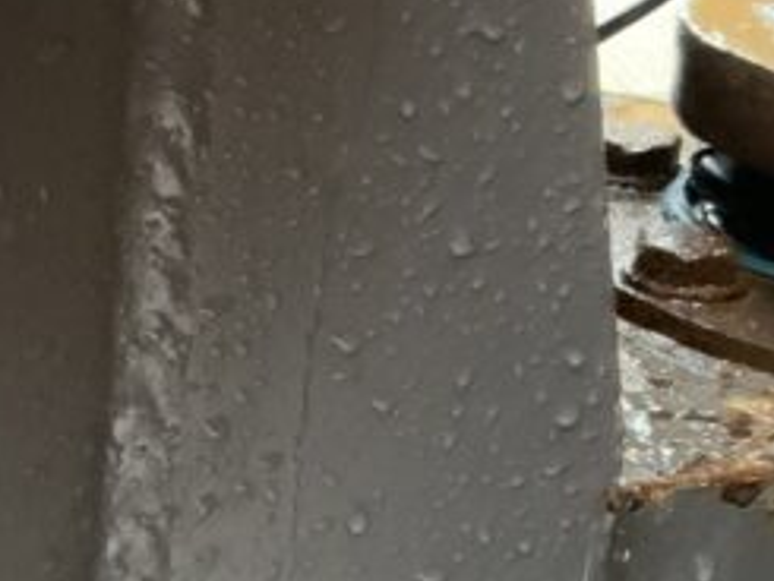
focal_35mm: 121
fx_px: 2707
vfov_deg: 12.3
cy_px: 335
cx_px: -32
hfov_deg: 15.9
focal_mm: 3
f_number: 1.8
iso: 250
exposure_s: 1/60
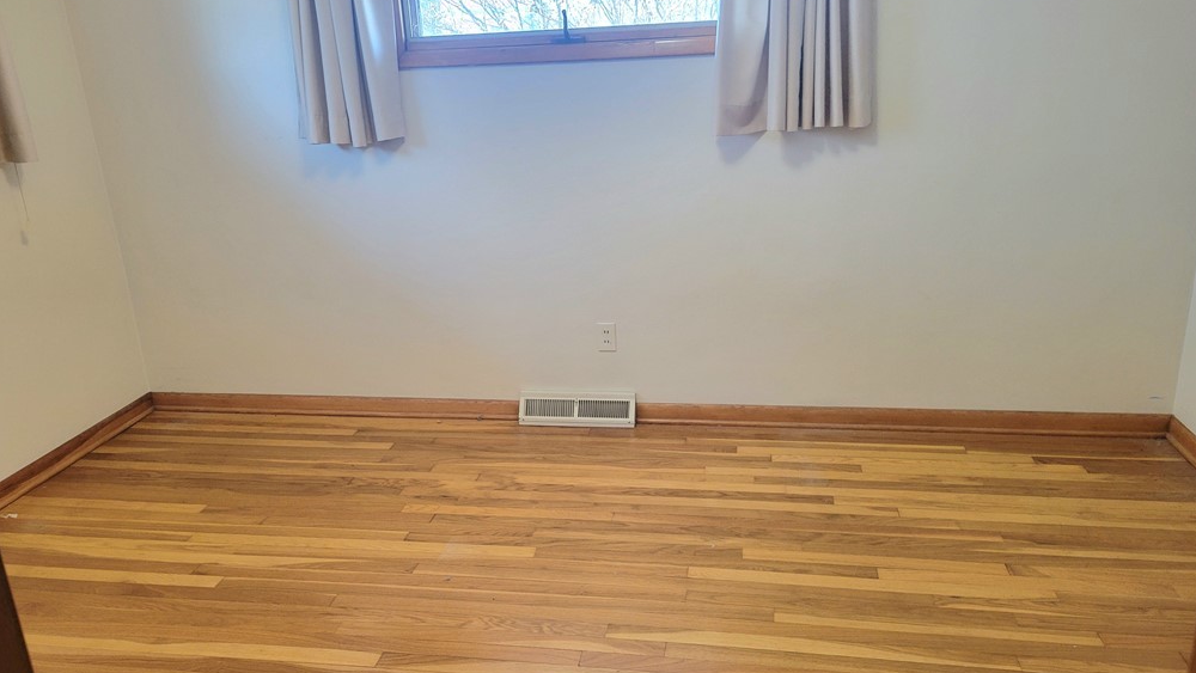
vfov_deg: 40.2
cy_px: 345
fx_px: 920
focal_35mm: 29
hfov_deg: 66.1
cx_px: 592
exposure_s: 1/60.2
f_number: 1.8
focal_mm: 5.4
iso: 250
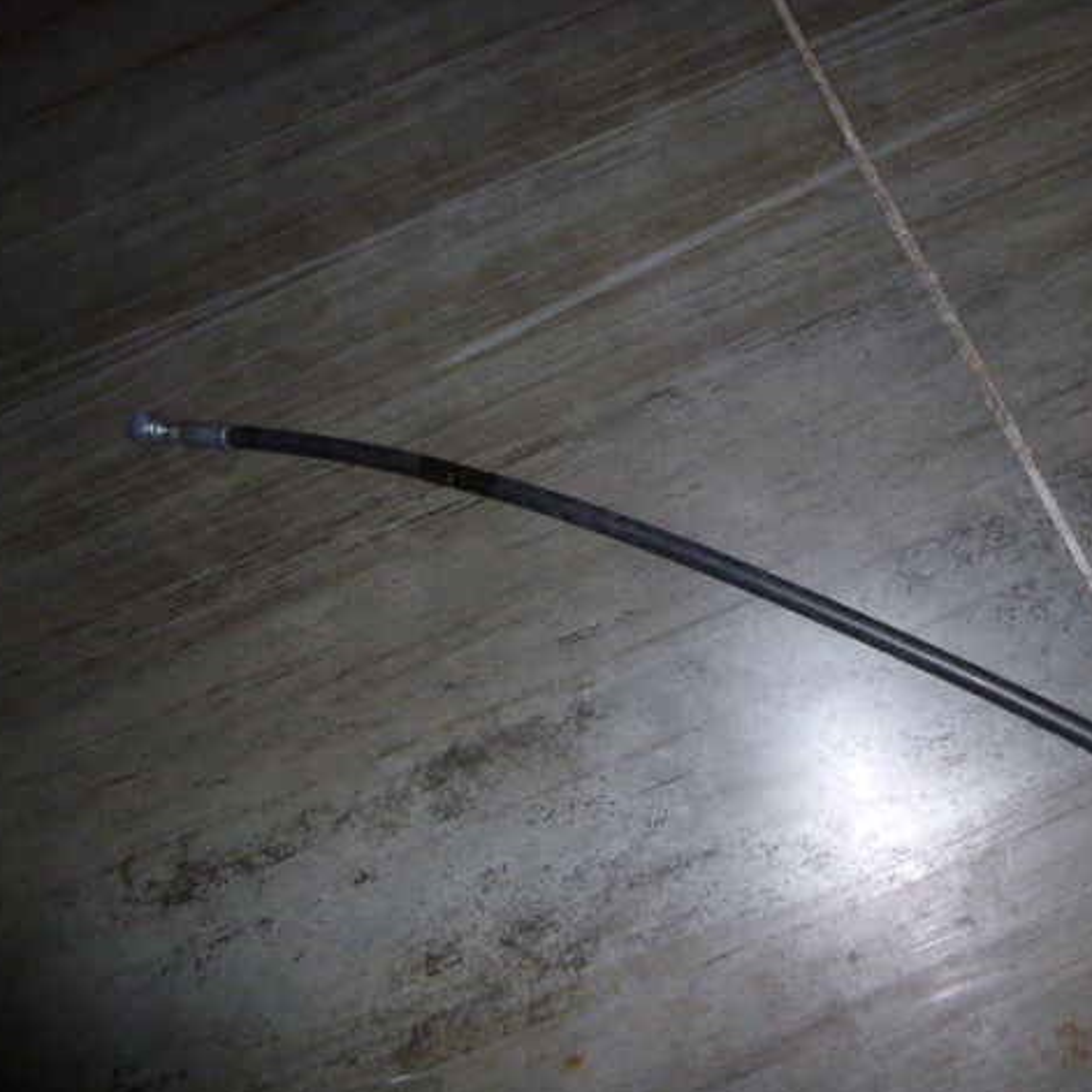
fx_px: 1071
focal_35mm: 30
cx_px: 707
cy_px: 549
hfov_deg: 53.2
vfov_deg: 54.0
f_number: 3.1
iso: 200
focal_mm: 4.5
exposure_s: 1/125
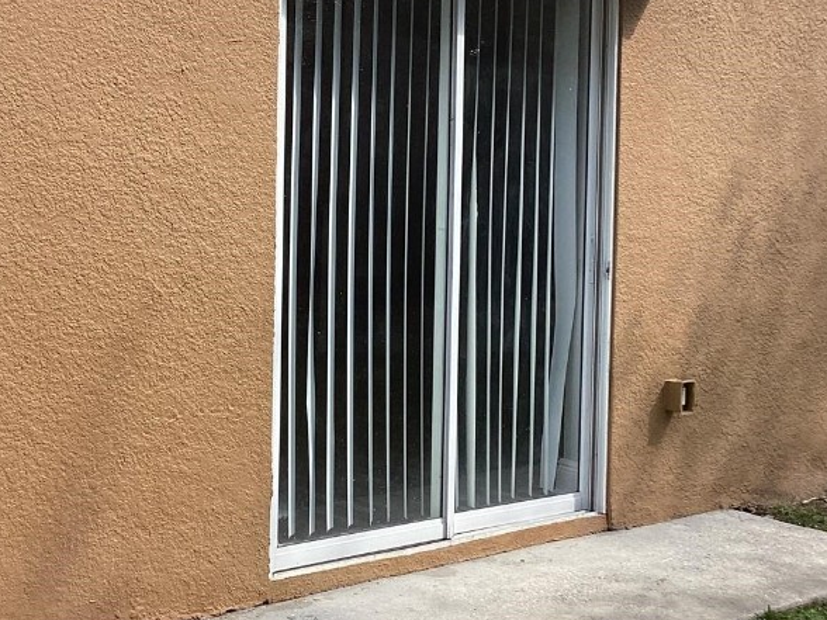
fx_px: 1290
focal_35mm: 54
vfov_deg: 27.0
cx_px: 412
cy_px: 236
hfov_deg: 35.5
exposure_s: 1/554
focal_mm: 3.3
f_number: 2.4
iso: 25
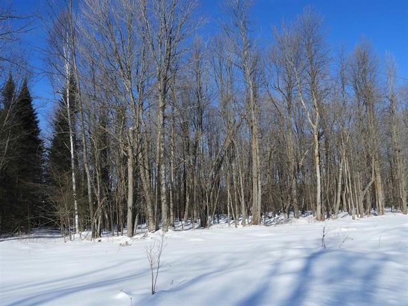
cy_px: 153
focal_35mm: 28
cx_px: 204
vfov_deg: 49.7
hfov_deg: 63.4
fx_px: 330
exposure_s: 1/1600
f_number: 3.5
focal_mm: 5
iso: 100
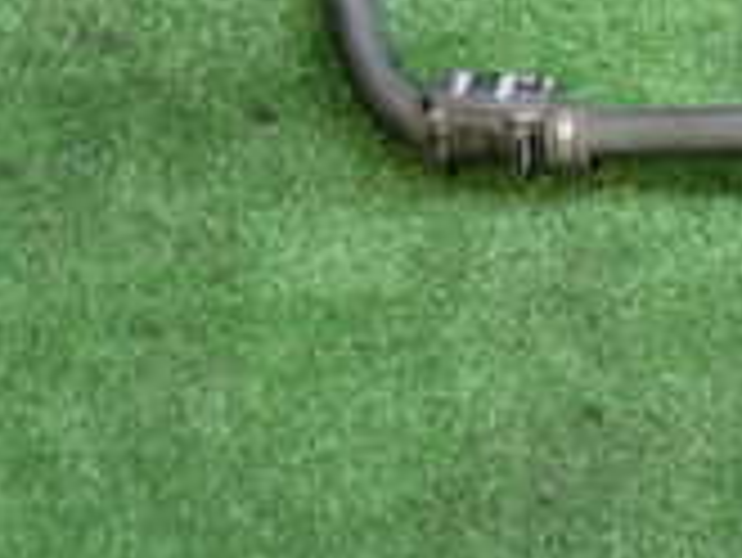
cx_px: 1052
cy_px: -288
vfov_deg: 12.9
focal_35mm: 109
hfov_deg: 16.7
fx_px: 2338
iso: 200
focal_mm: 5.4
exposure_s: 1/30
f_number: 2.3
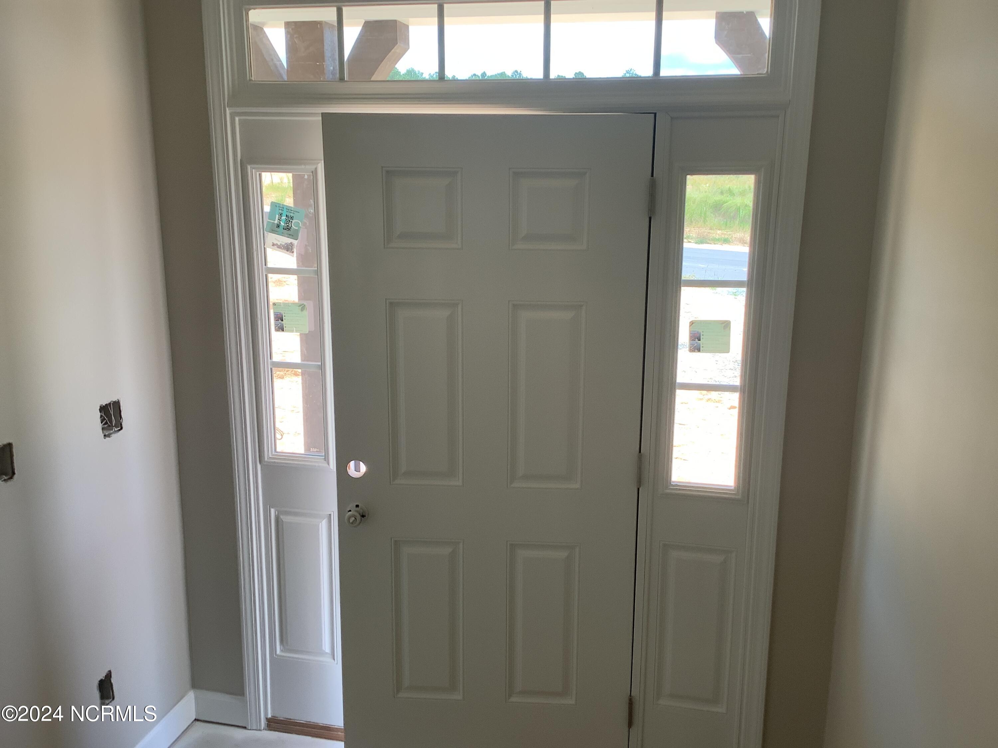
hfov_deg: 58.4
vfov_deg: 45.4
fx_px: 894
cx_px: 499
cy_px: 374
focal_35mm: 31
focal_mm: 3.3
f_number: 2.4
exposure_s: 1/120
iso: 32
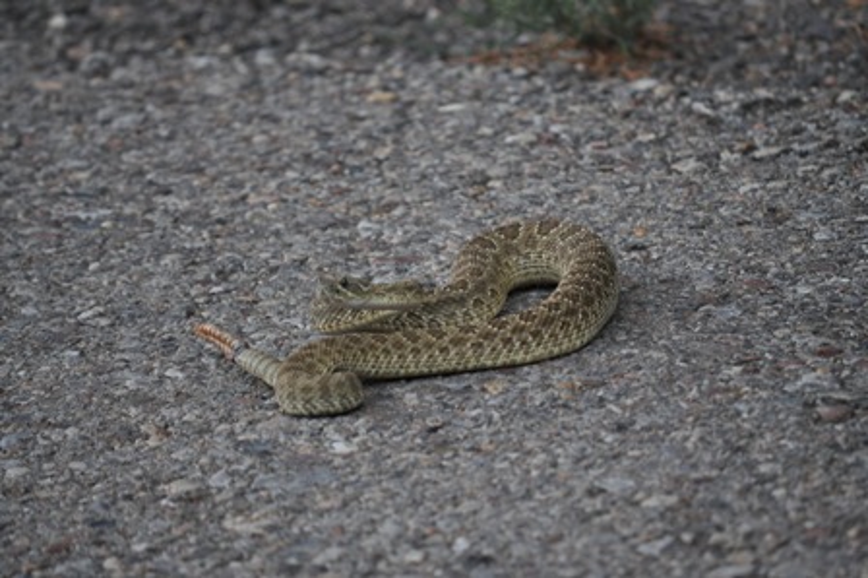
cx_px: 434
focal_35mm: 300
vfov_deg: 4.6
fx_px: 7228
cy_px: 289
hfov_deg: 6.9
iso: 900
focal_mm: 200
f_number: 5.6
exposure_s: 1/500
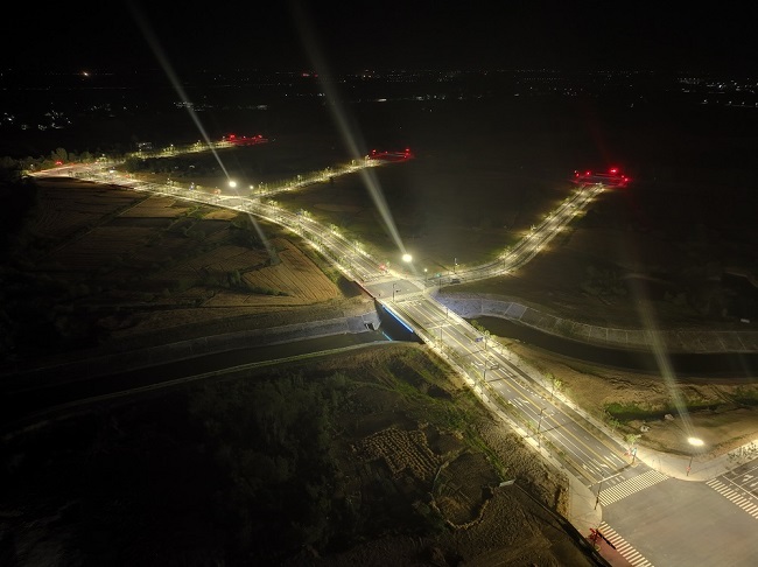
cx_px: 379
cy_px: 284
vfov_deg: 56.7
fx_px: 525
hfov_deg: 71.7
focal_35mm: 24
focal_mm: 12.29
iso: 1170
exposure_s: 1/5
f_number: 2.8
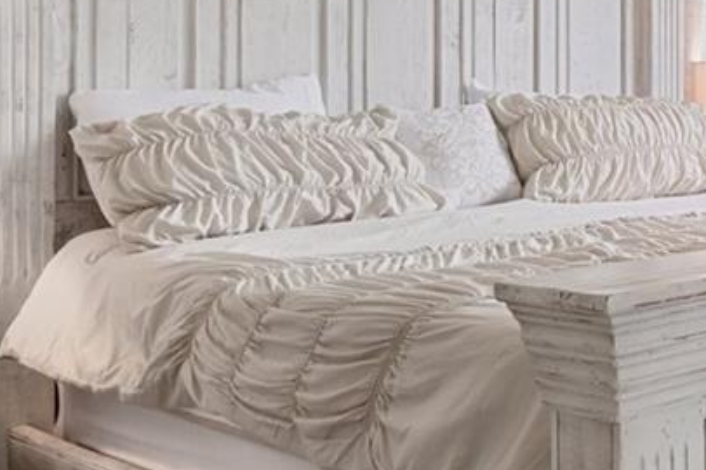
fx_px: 1313
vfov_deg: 20.0
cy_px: 65
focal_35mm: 67
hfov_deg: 25.4
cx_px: 949
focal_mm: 17
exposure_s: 1/10
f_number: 8
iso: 400
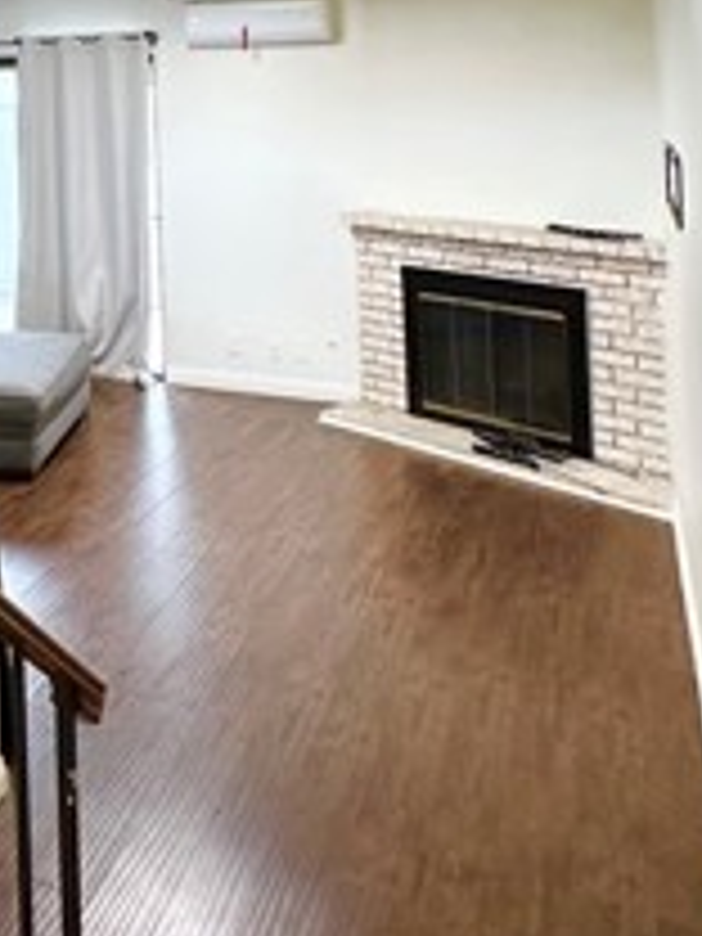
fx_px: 1163
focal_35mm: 43
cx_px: -40
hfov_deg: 30.6
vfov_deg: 39.9
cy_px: 58
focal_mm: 2.22
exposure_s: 1/120
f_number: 2.2
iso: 320
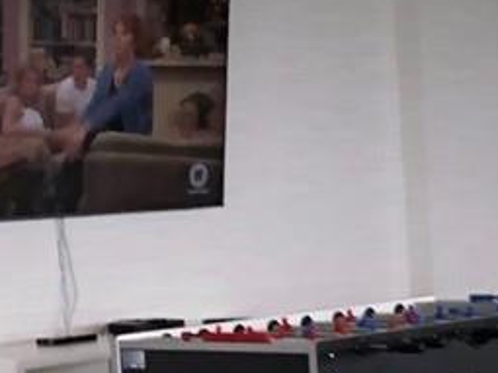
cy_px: 412
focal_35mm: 176
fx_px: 2531
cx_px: 1355
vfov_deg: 8.4
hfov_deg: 9.5
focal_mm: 3.99
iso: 64
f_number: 1.8
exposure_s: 1/120
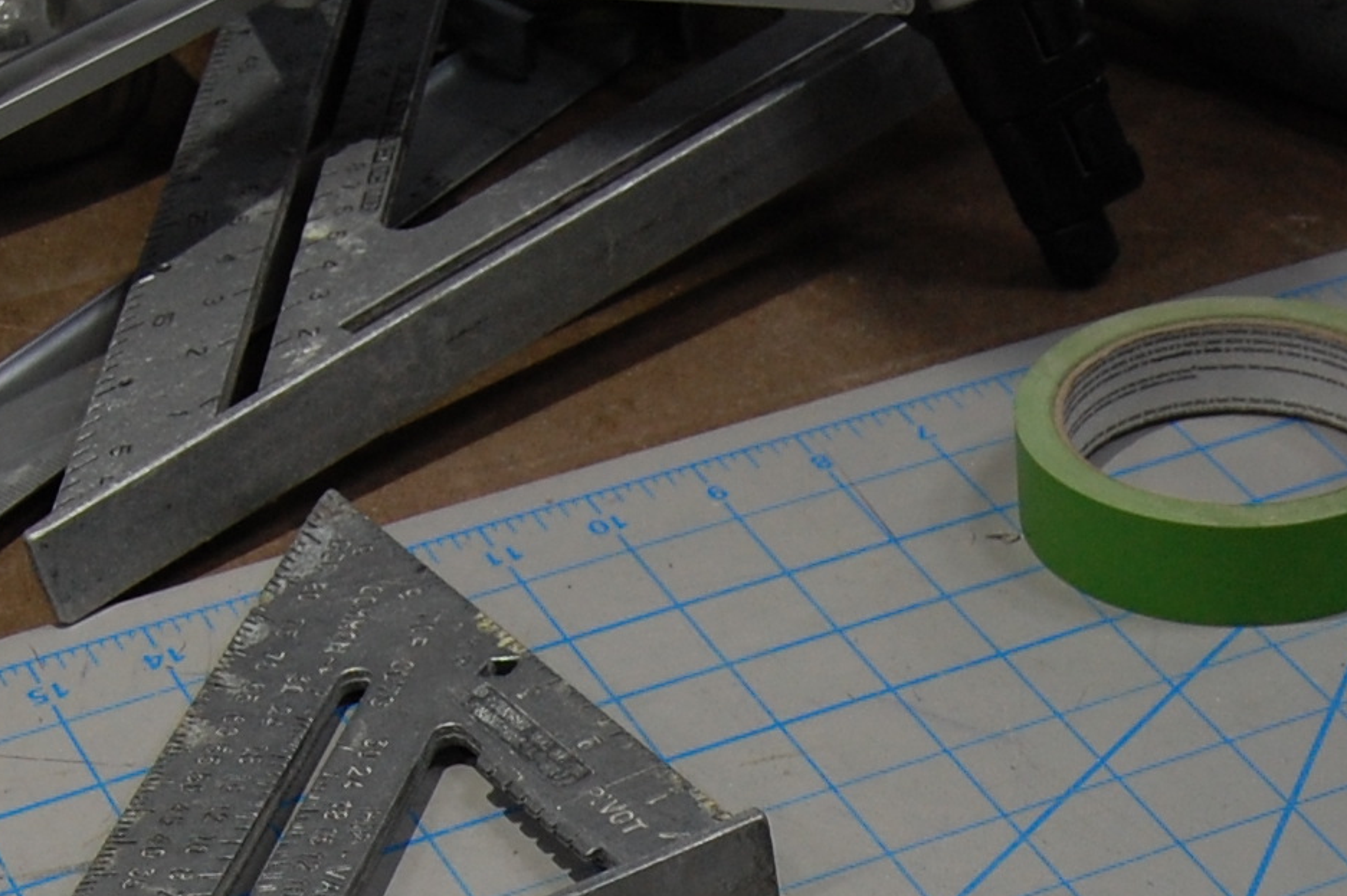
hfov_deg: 19.0
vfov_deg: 12.2
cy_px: 1430
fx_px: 3964
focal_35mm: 106
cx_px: 1179
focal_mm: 22
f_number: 5.6
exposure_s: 1/125
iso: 400
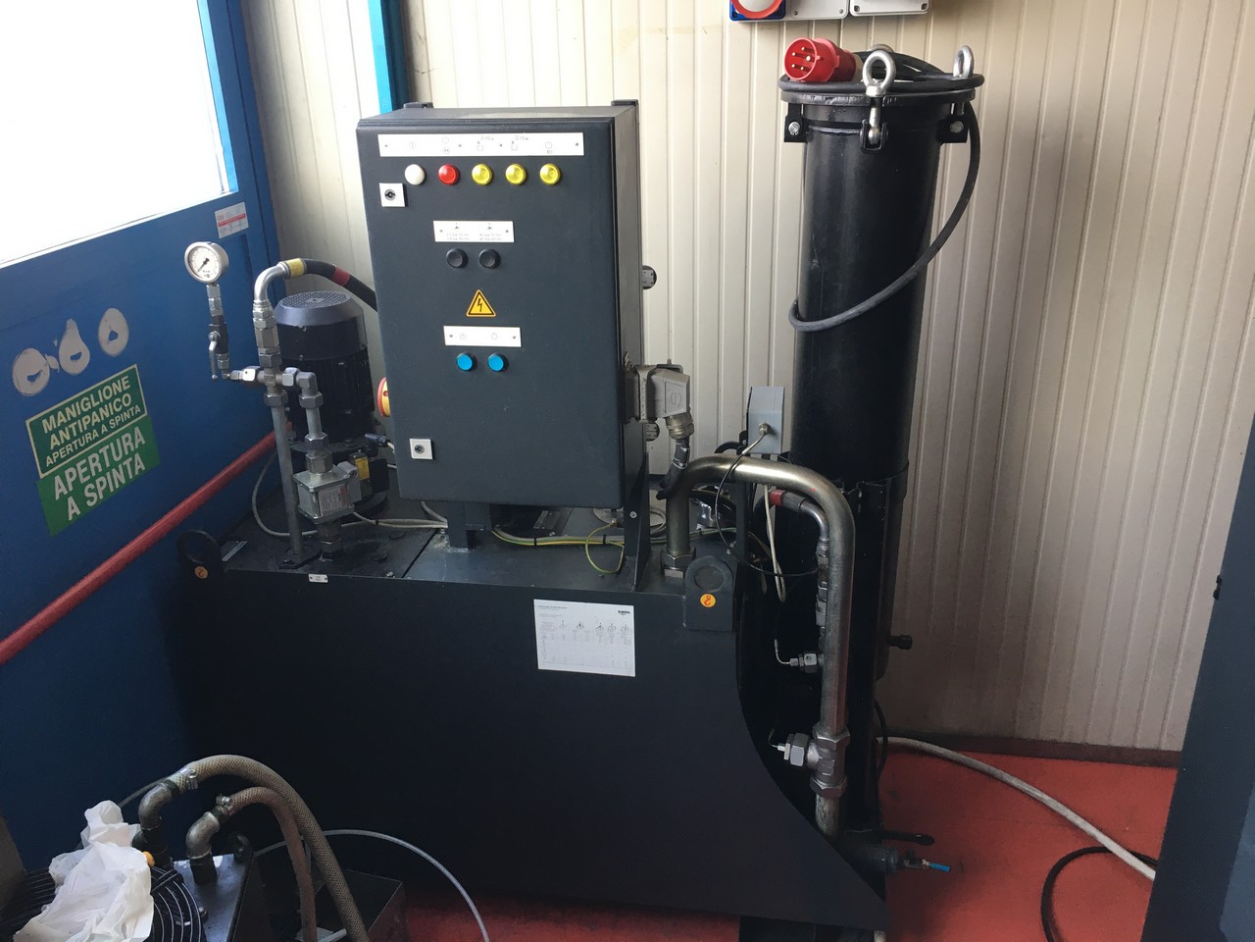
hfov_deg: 61.7
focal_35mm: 29
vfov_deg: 48.2
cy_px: 471
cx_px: 628
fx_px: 1051
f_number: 2.2
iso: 32
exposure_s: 1/33
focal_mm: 4.15
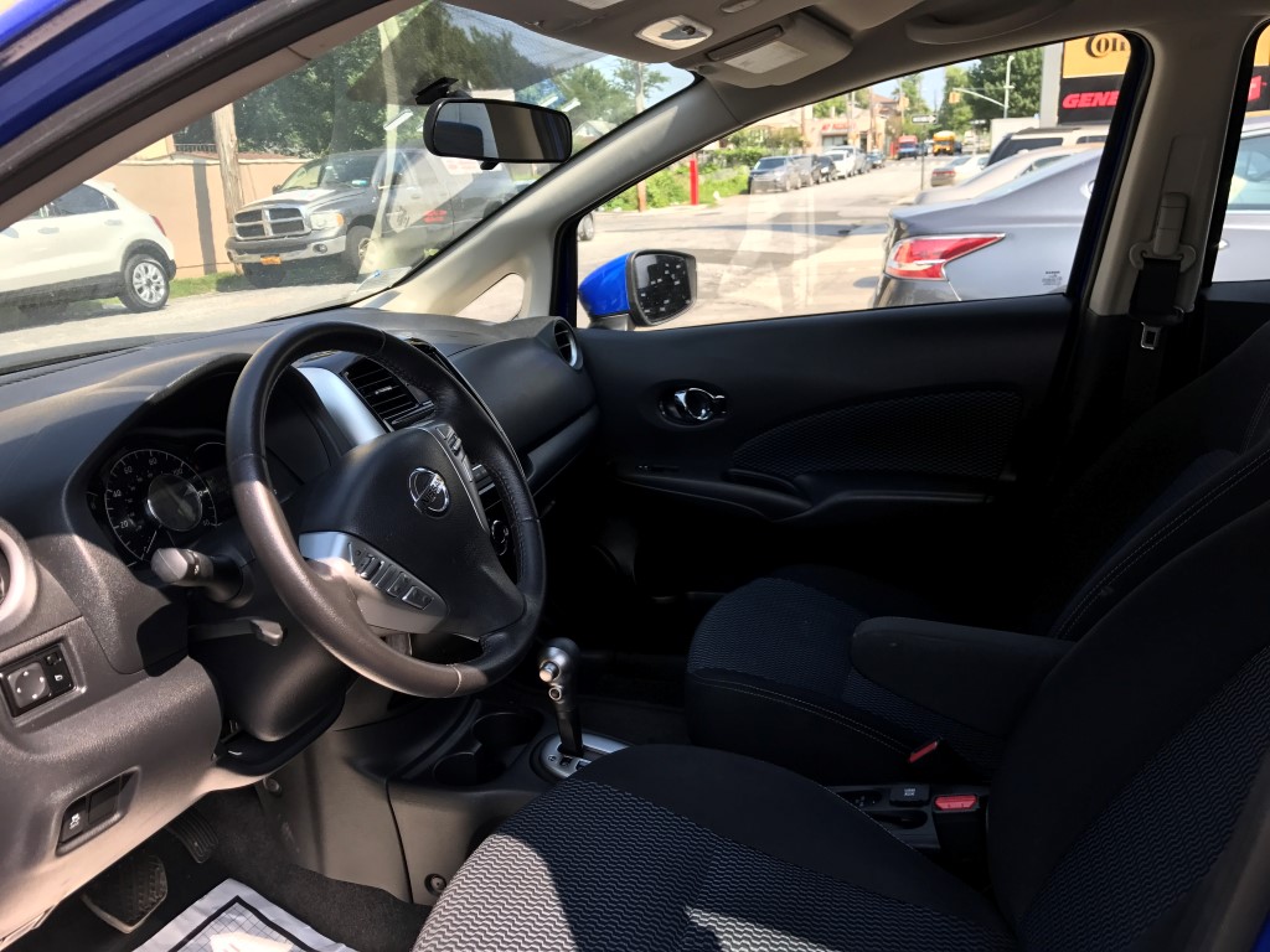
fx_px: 1027
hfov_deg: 63.4
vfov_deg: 49.7
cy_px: 476
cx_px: 635
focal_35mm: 28
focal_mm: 3.99
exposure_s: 1/484
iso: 20
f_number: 1.8
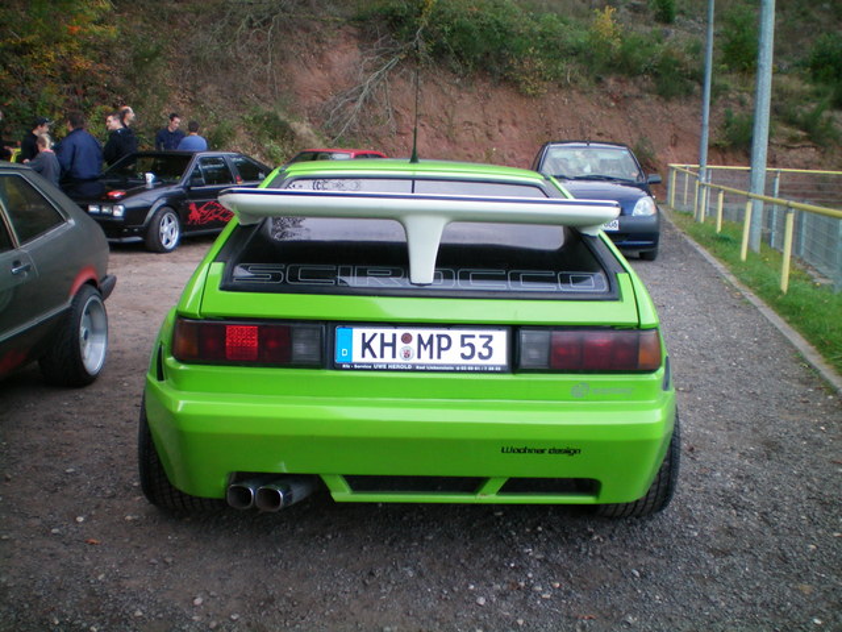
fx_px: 924
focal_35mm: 38
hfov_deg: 49.0
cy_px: 316
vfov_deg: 37.7
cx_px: 421
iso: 80
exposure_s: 1/60
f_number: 3.1
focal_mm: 6.3
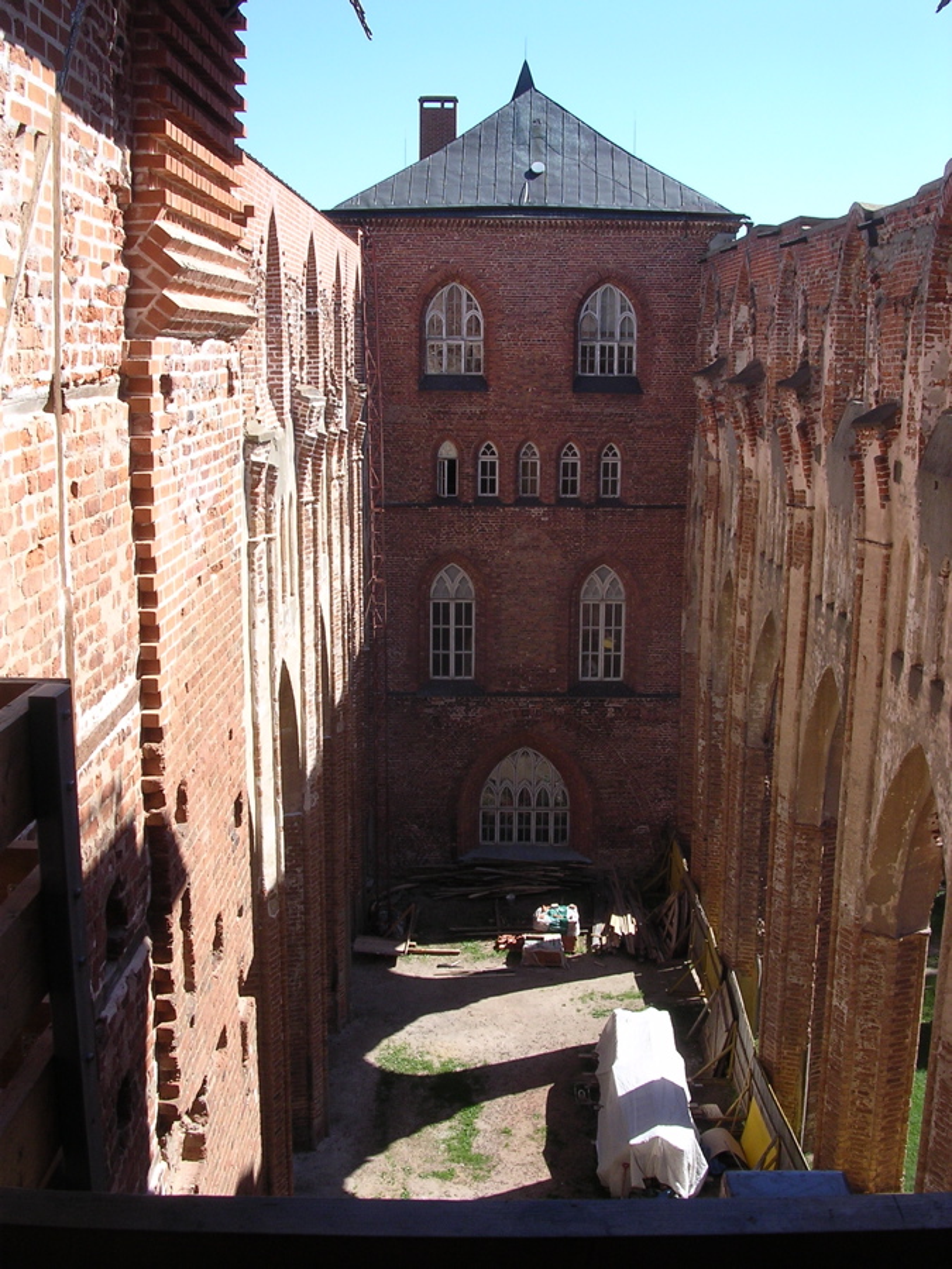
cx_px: 476
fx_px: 1393
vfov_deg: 49.0
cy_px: 634
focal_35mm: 38
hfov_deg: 37.7
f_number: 5.6
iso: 100
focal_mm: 5.8
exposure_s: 1/144
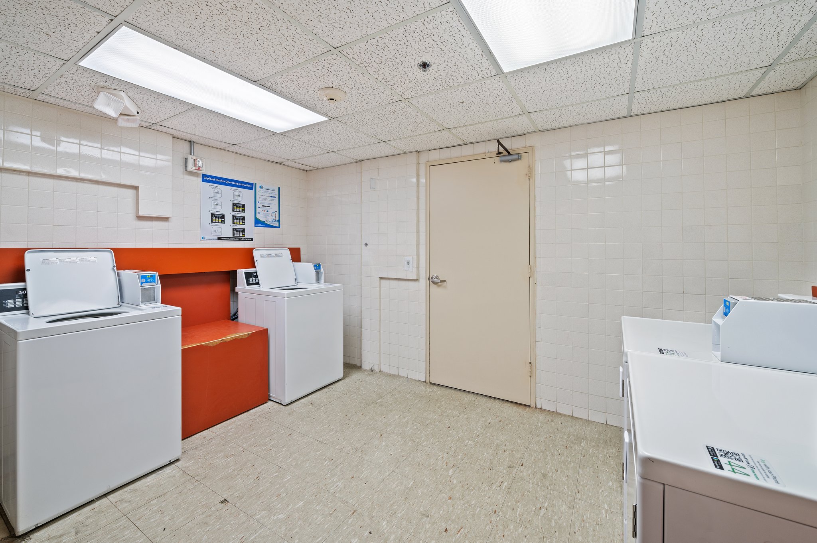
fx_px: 317
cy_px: 272
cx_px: 408
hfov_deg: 104.3
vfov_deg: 81.1
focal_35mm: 14
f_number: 8
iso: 200
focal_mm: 14
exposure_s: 1/10
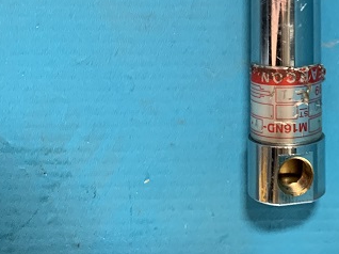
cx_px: 296
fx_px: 646
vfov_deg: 20.5
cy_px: -66
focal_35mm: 66
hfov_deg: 28.4
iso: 250
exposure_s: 1/60
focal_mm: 4.25
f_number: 1.8
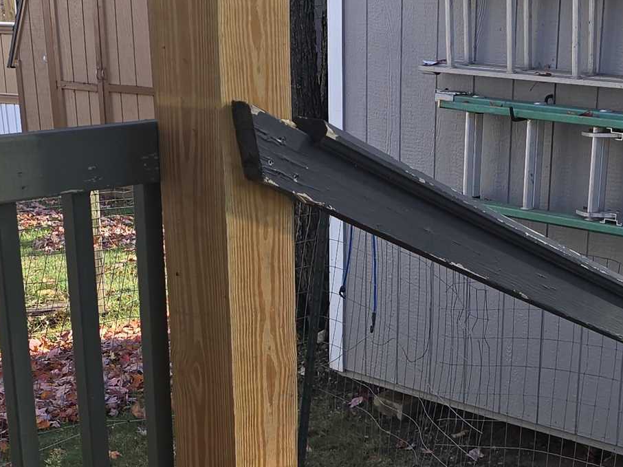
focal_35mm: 78
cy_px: 504
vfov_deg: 18.2
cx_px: 413
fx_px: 1403
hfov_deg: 24.9
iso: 12
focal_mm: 6.3
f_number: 1.7
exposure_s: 1/120
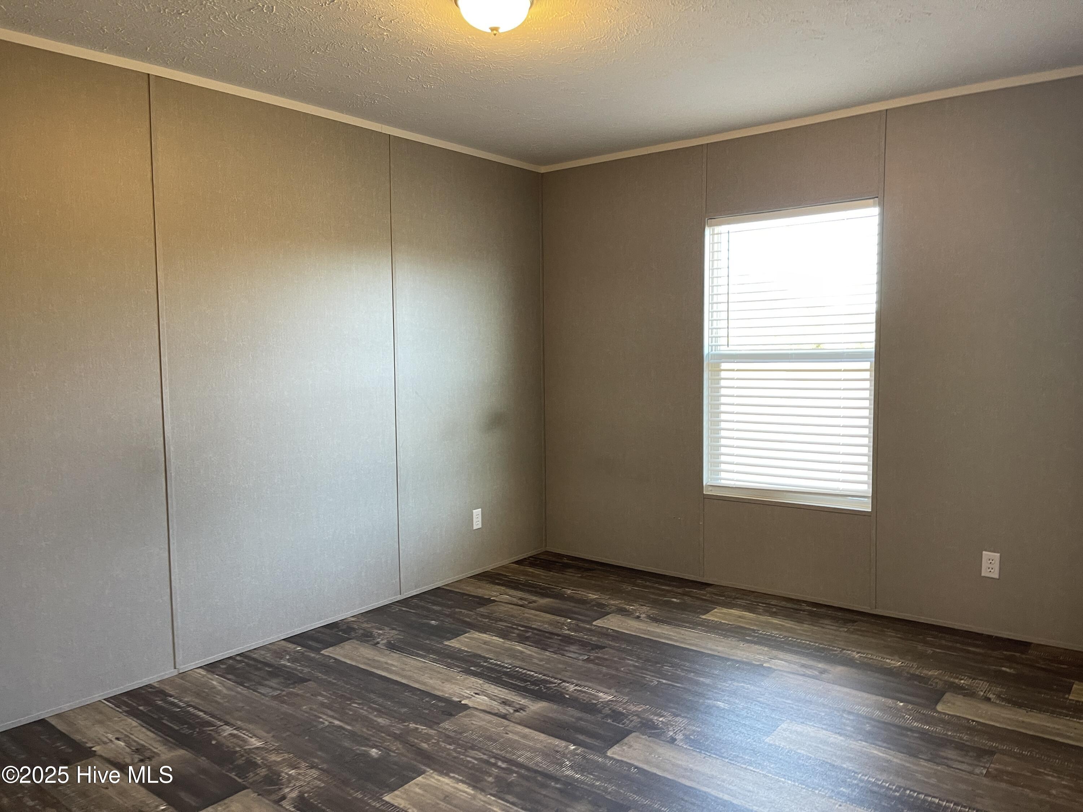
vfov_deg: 53.1
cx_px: 542
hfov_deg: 67.3
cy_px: 406
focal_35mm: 26
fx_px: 813
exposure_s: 1/60
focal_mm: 5.1
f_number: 1.6
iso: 100
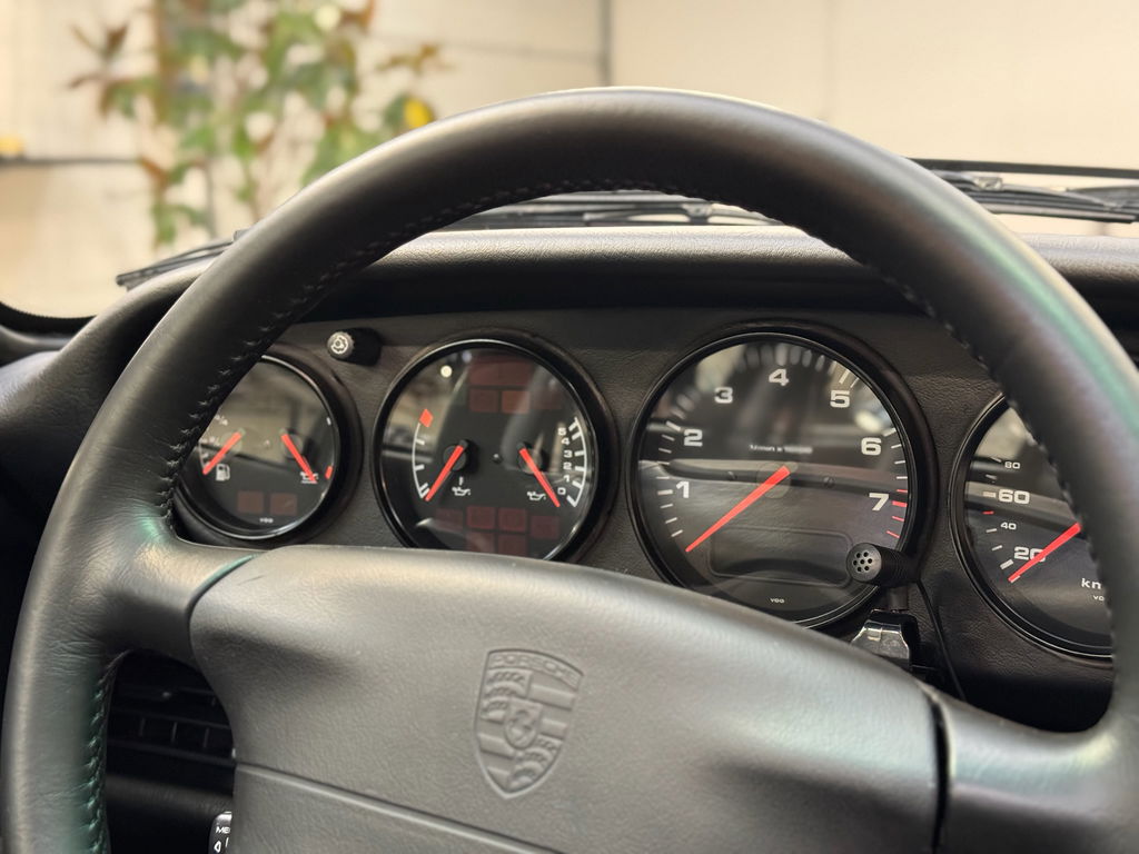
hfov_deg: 39.7
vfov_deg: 30.3
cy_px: 427
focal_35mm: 48
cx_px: 570
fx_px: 1579
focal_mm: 6.76
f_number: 1.78
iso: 500
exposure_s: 1/33
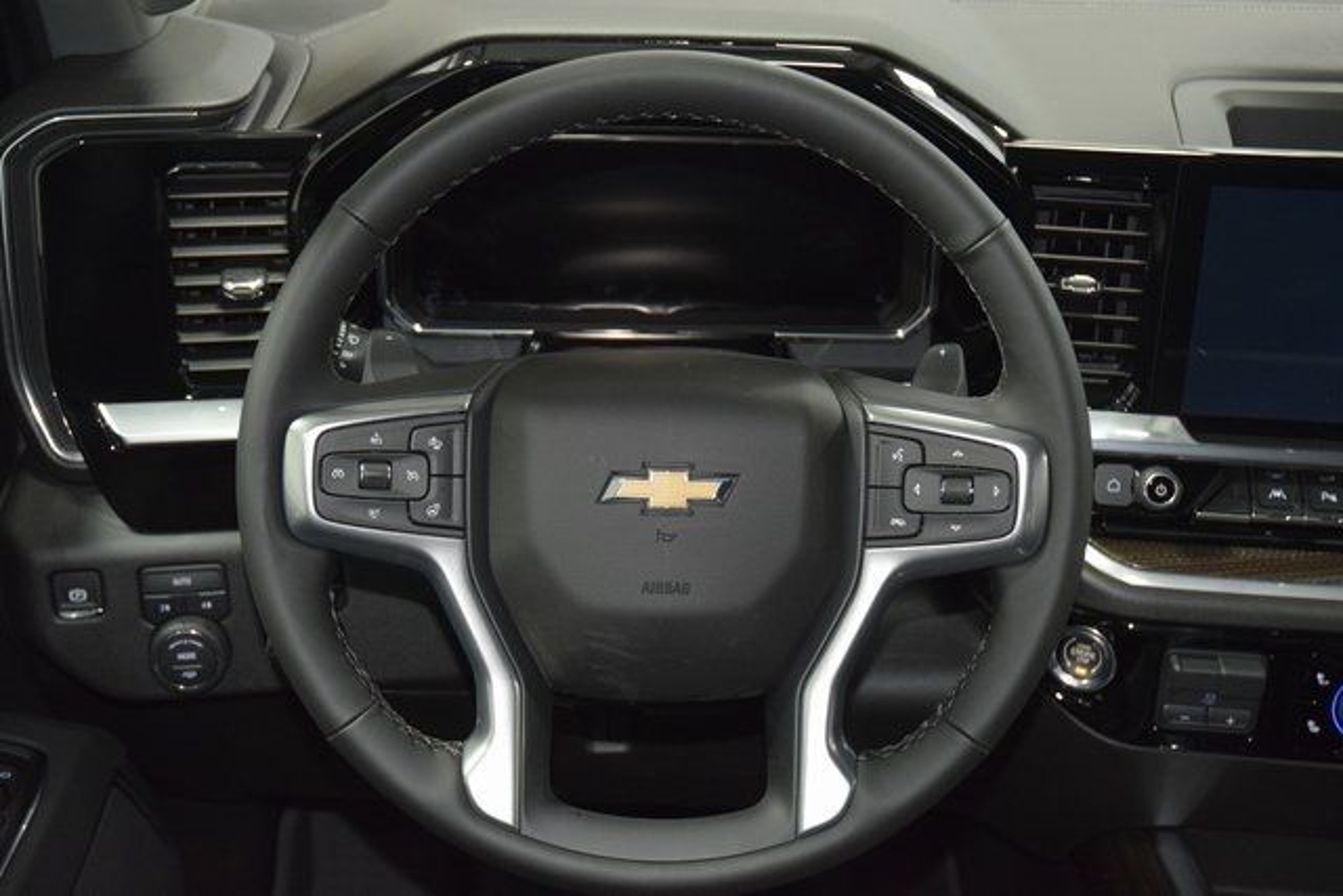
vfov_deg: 26.5
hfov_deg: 38.9
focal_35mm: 51
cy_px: 448
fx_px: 1903
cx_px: 672
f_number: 4
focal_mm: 34
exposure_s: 1/40
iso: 2200
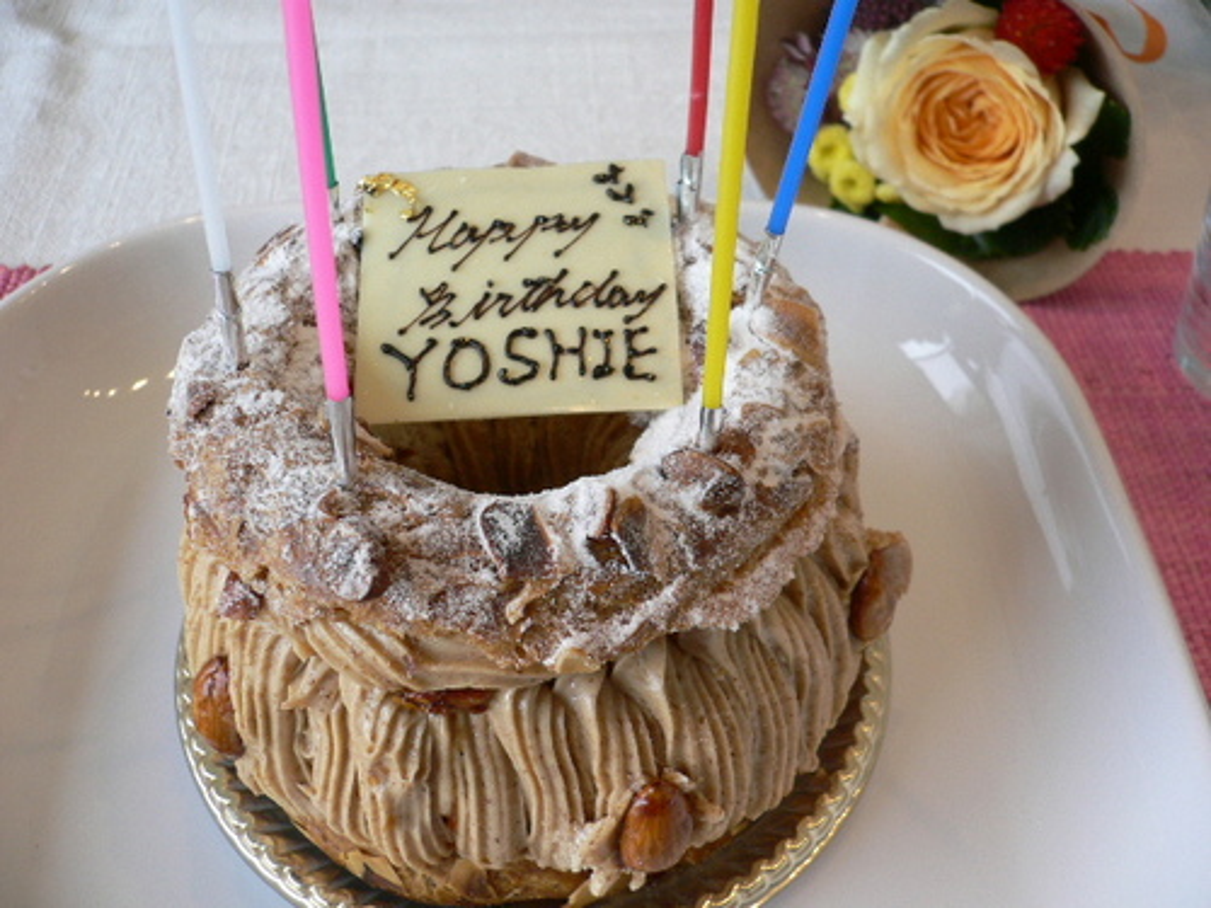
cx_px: 606
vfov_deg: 40.7
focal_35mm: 35
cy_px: 454
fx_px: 1224
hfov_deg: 52.6
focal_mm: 5.8
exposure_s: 1/50
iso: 100
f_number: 2.8
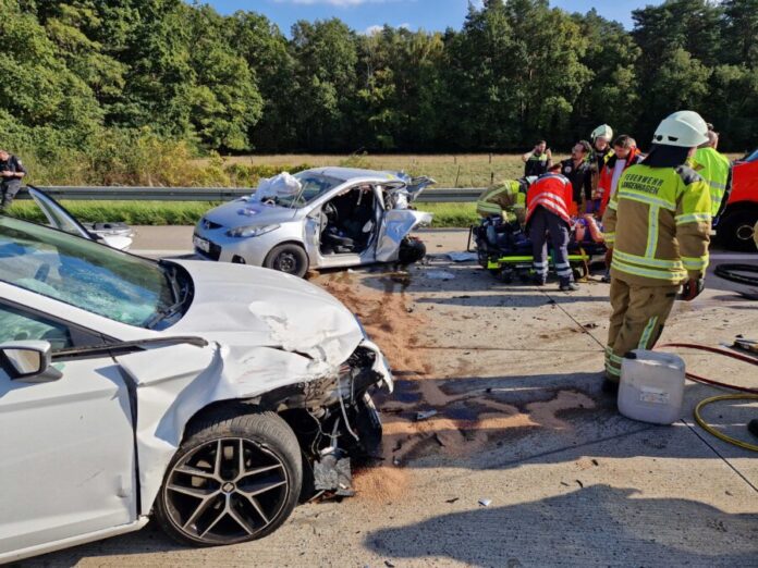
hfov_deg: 73.9
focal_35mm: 23
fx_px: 504
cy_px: 284
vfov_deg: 58.9
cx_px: 379
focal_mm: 5.4
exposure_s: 1/1864
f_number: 1.8
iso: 50
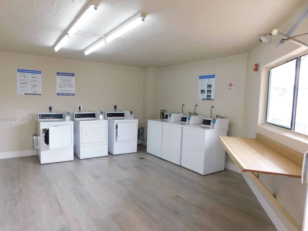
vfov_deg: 56.8
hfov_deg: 71.6
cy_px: 119
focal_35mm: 24
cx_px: 152
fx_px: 214
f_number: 3
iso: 125
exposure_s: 1/40
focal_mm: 4
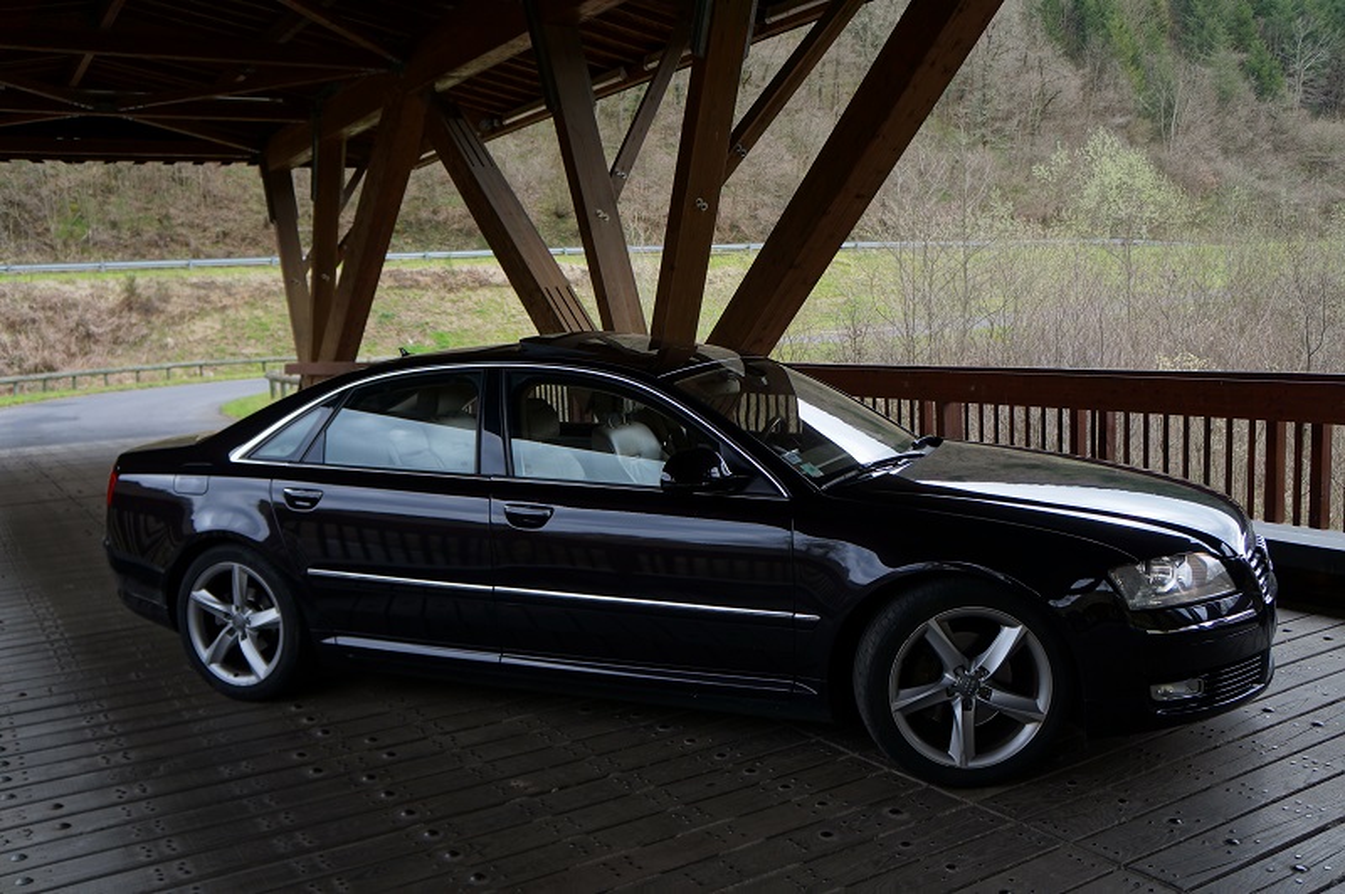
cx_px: 672
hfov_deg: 59.5
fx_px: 1176
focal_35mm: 32
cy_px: 447
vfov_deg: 41.6
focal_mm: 21
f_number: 4
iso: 100
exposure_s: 1/100
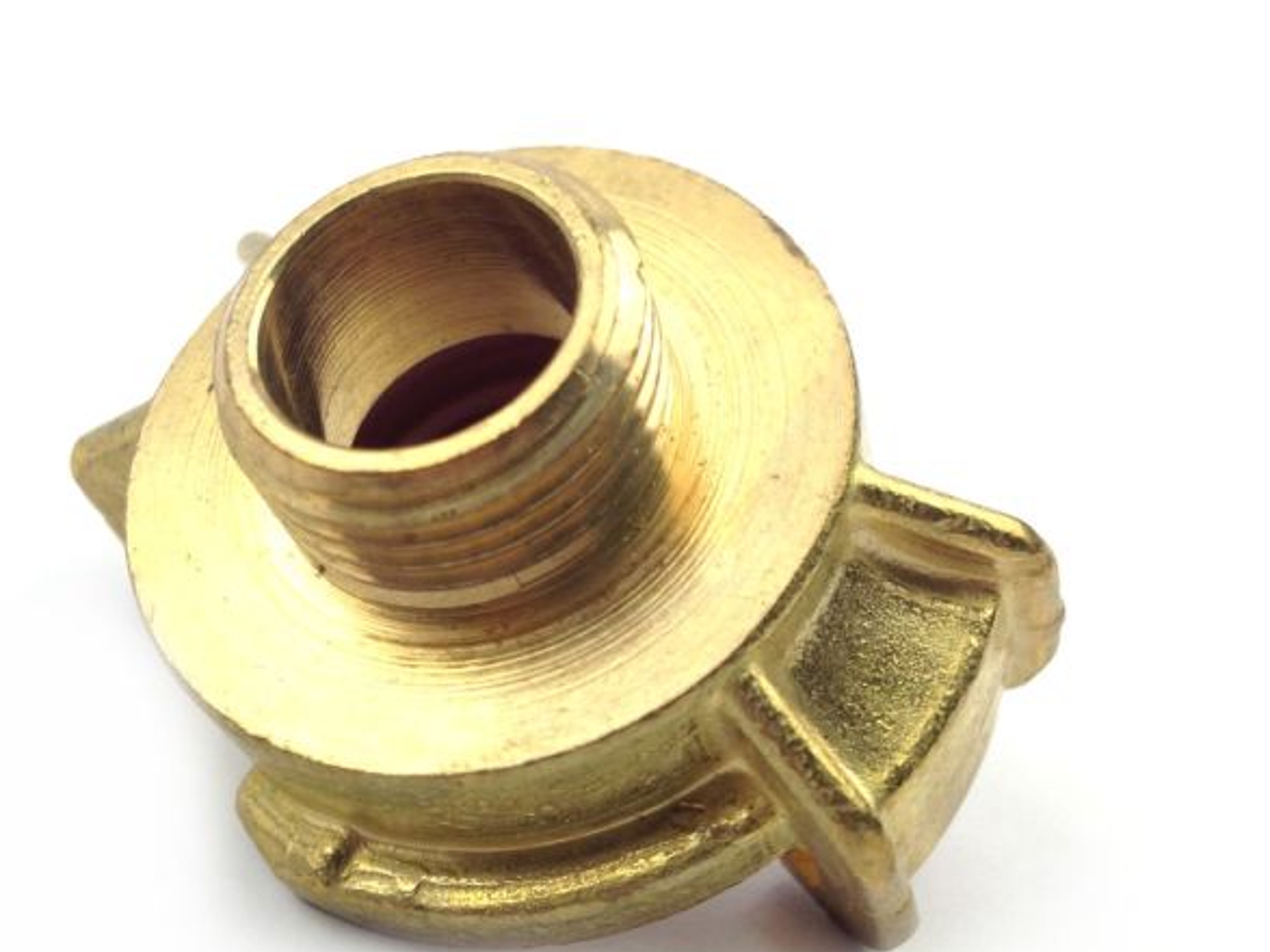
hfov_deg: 42.0
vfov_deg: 32.1
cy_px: 521
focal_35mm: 45
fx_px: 1651
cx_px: 552
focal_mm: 4.12
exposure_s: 1/152
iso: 50
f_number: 2.4
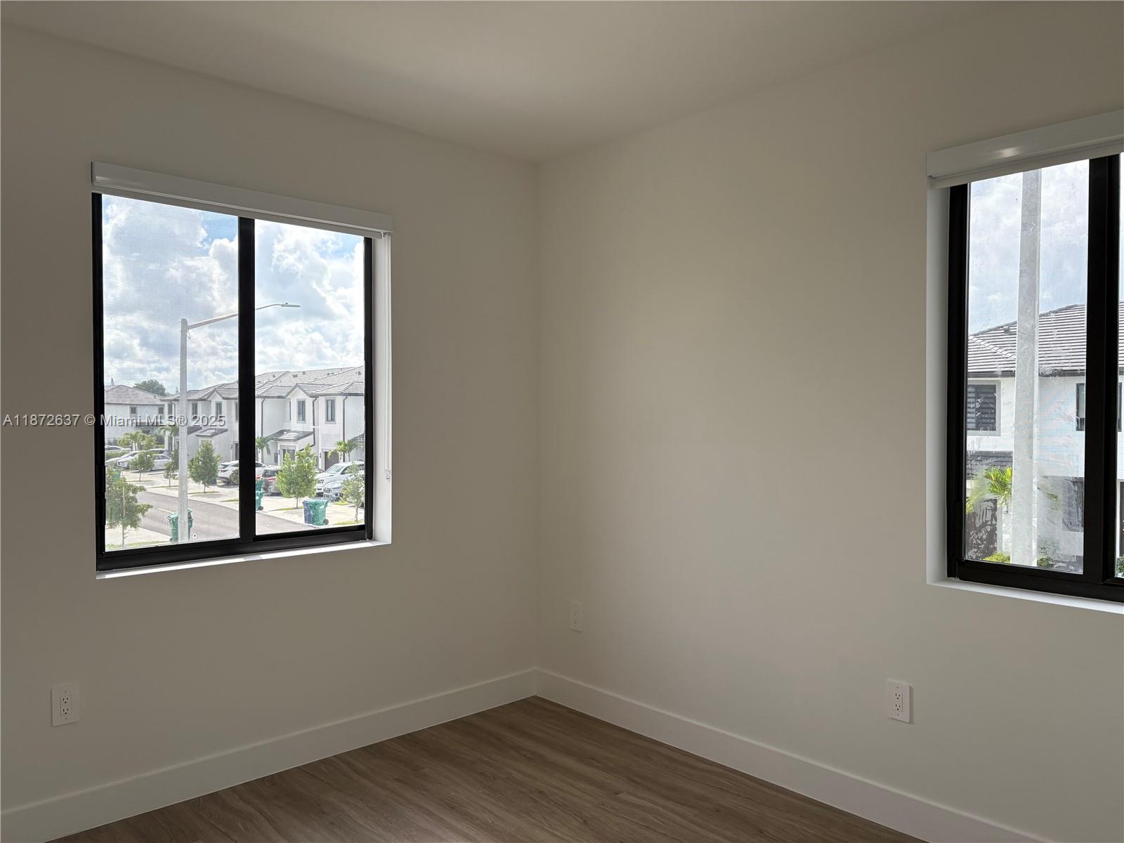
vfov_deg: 53.1
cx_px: 562
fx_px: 844
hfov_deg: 67.3
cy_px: 422
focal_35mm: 26
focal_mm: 5.96
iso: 64
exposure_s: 1/1117
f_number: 1.6
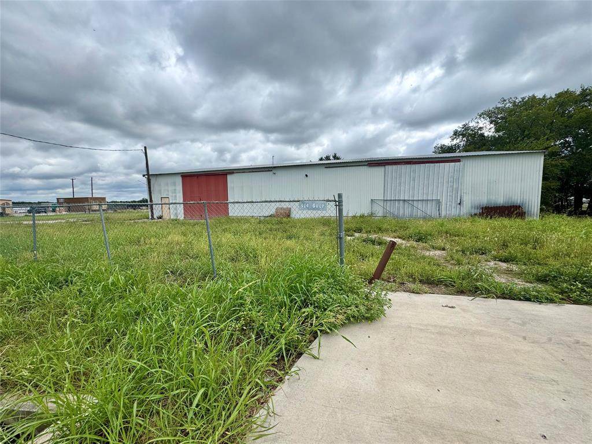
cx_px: 296
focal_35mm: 14
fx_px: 239
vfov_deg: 85.7
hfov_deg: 102.1
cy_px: 222
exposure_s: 1/1709
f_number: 2.2
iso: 50
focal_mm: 2.22
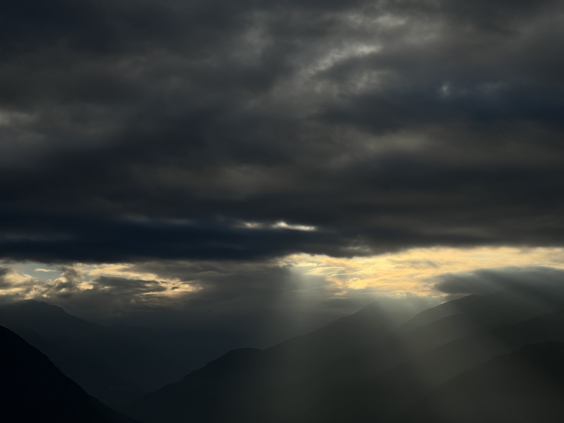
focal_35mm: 77
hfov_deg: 25.3
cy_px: 212
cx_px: 282
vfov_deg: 19.1
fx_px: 1255
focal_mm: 9
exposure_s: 1/2732
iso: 32
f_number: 2.8
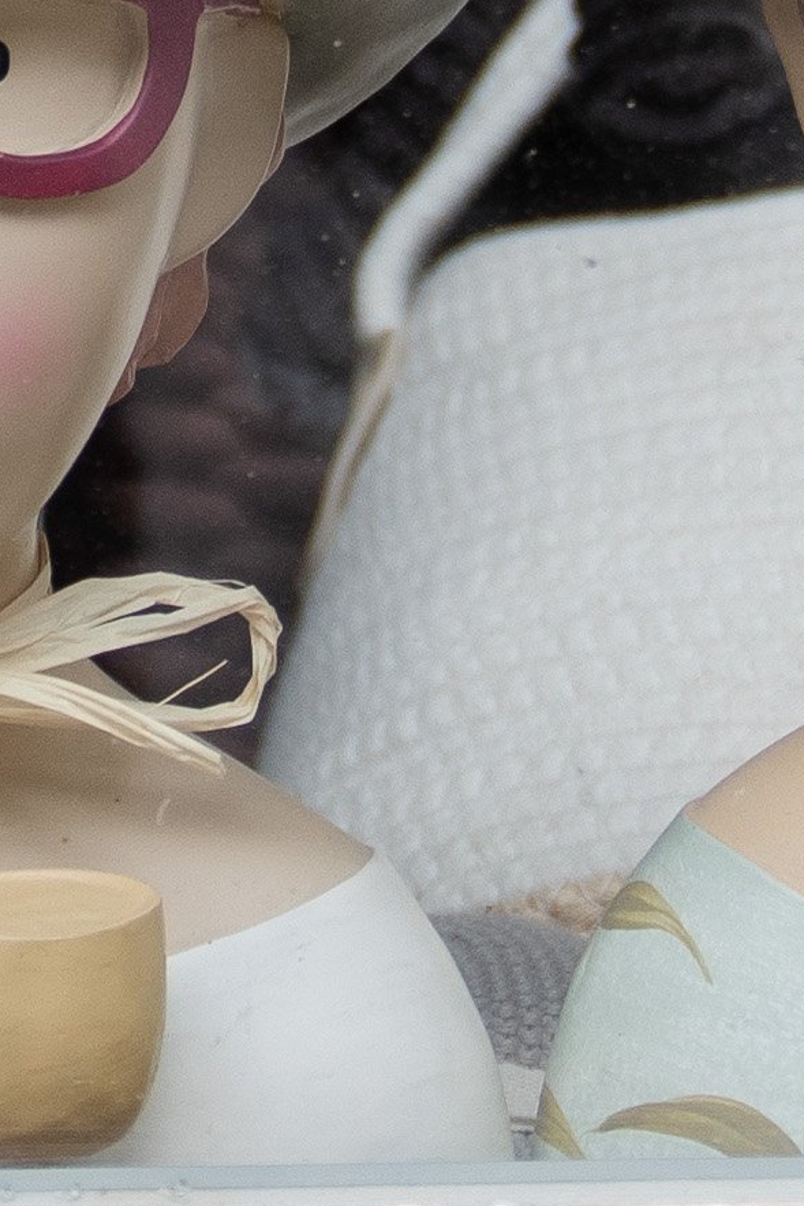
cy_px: -394
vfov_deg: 8.7
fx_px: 7772
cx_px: -122
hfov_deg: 5.9
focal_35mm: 232
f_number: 3.2
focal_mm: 25
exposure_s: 1/640
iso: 250
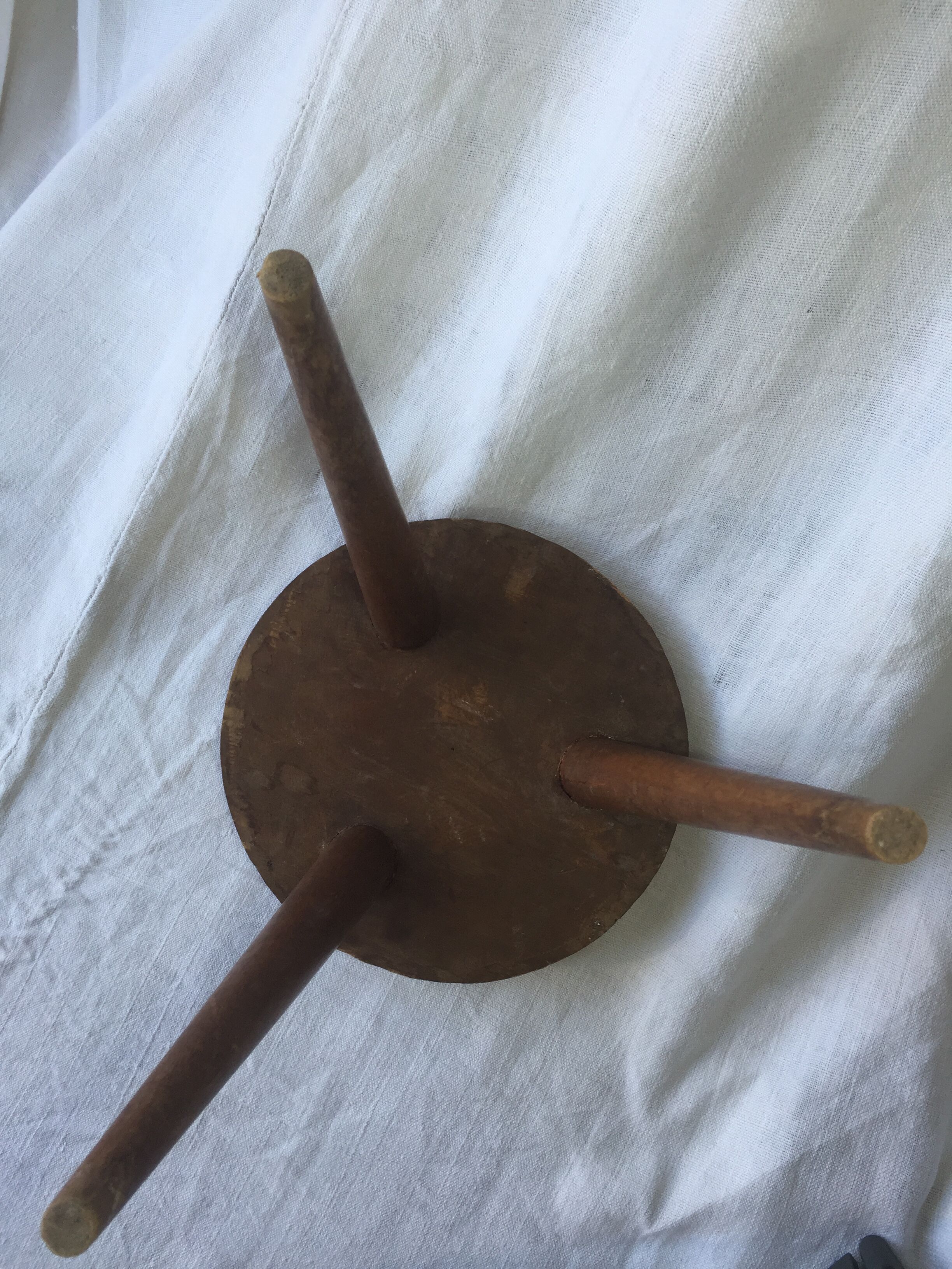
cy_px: 634
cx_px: 476
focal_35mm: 29
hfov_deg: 48.2
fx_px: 1063
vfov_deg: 61.7
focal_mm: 4.15
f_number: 2.2
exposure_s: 1/120
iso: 40
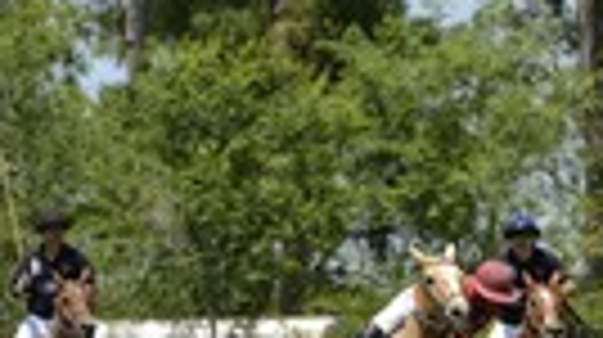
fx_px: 10508
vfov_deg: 1.8
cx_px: 630
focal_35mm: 658
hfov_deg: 3.3
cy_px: 302
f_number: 7.1
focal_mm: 200
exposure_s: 1/1250
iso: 400
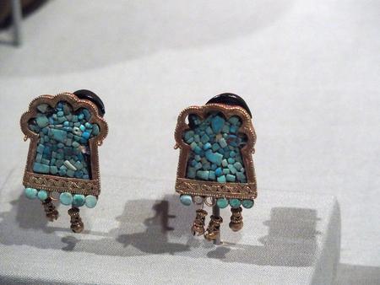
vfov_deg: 9.0
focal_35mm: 165
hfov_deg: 12.0
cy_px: 142
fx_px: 1812
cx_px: 190
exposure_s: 1/40
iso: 1250
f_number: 2.8
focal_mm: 35
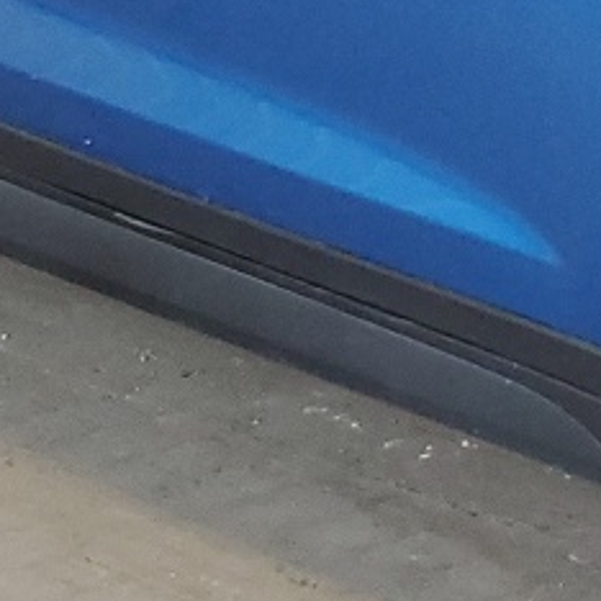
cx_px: 907
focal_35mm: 157
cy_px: -121
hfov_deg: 10.7
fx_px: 3084
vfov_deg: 10.9
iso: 132
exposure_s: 1/60.2
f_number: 1.5
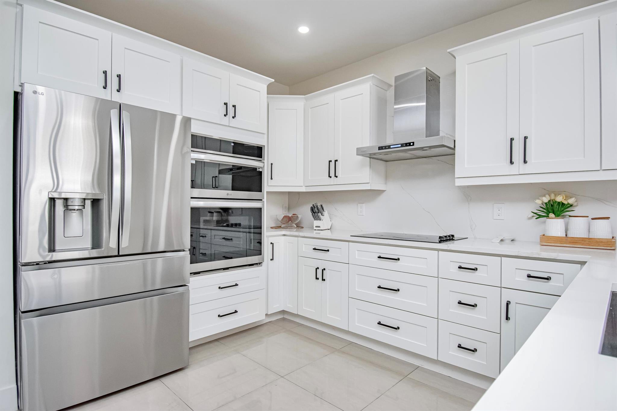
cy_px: 206
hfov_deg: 85.4
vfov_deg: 63.2
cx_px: 308
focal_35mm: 20
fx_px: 334
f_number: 5
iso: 800
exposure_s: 1/100
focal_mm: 13
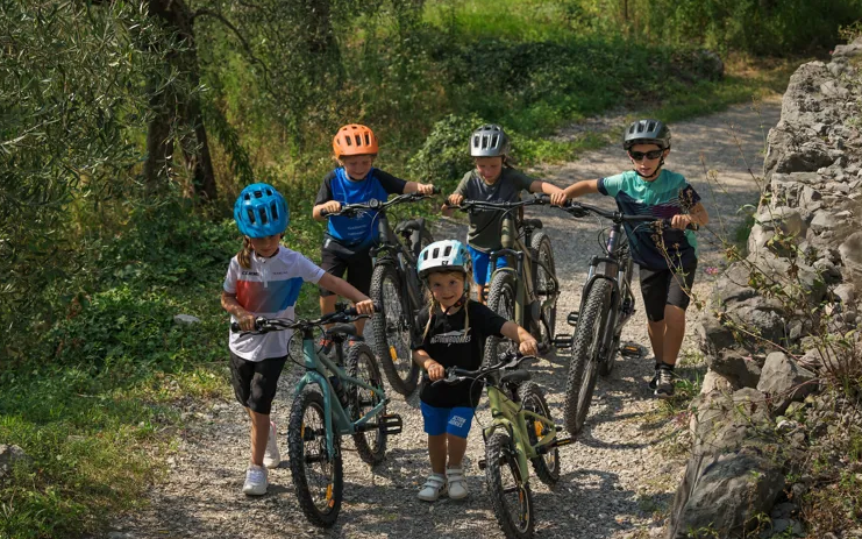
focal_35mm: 77
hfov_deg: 26.8
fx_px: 1809
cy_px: 299
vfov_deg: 16.9
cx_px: 420
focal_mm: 70
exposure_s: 1/3200
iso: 500
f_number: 5.6
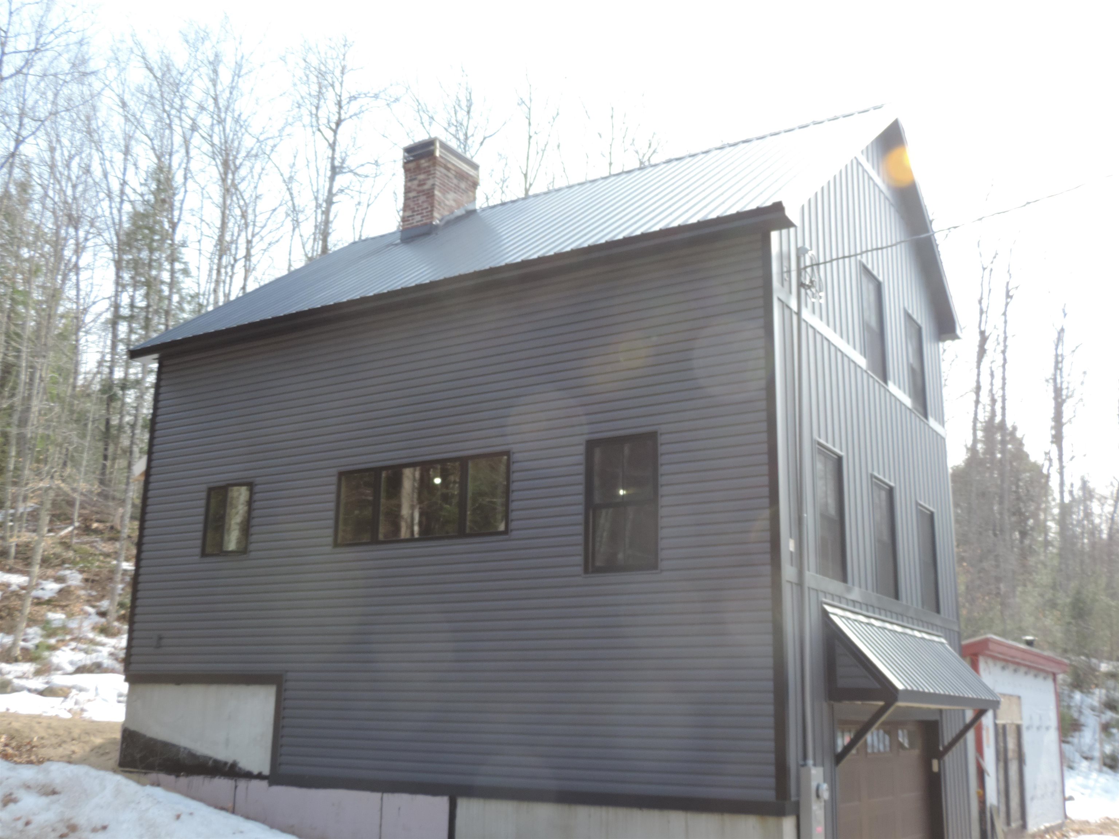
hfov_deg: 52.6
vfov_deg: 40.7
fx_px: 1131
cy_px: 420
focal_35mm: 35
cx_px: 560
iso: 80
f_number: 3.3
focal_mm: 6.2
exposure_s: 1/200
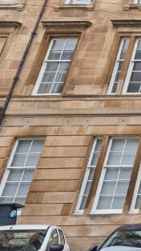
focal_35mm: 55
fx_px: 365
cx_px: 392
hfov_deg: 12.5
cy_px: 51
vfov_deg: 36.6
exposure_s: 1/80
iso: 250
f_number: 8
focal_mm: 16
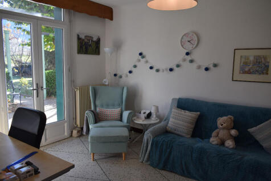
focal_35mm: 27
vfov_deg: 47.9
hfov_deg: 67.4
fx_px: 203
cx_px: 136
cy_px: 90
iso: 400
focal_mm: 18
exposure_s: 1/160
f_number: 6.3
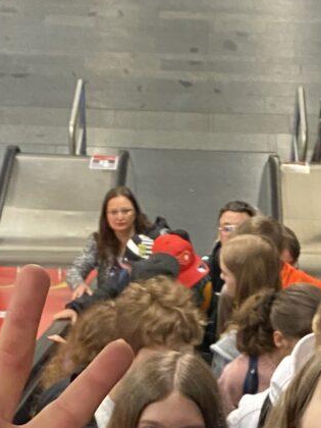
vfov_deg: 19.1
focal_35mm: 99
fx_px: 1224
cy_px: 460
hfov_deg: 14.9
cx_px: 189
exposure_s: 1/33
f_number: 1.8
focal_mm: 4.25
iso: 400
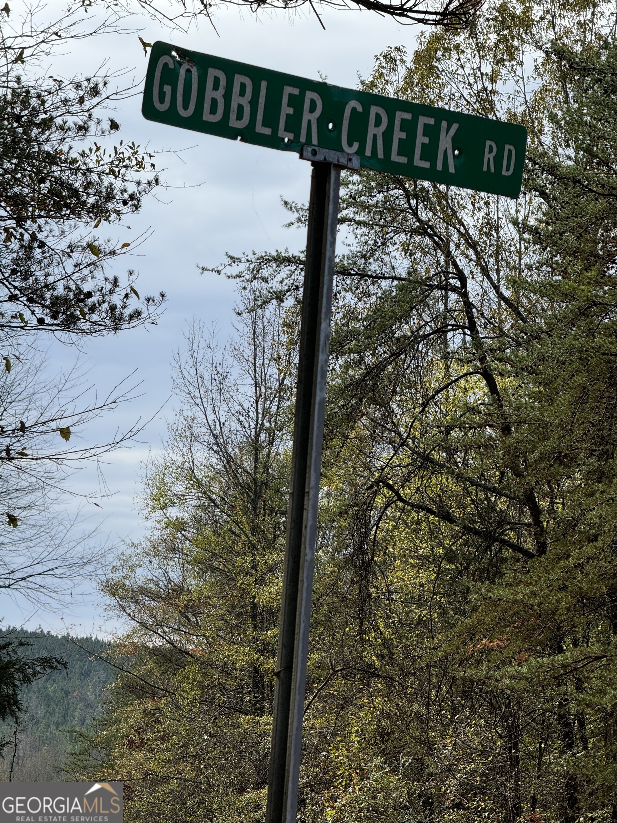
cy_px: 412
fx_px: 2852
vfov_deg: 16.4
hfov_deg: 12.3
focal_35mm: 120
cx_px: 308
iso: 50
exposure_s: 1/951
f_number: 2.8
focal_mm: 15.66
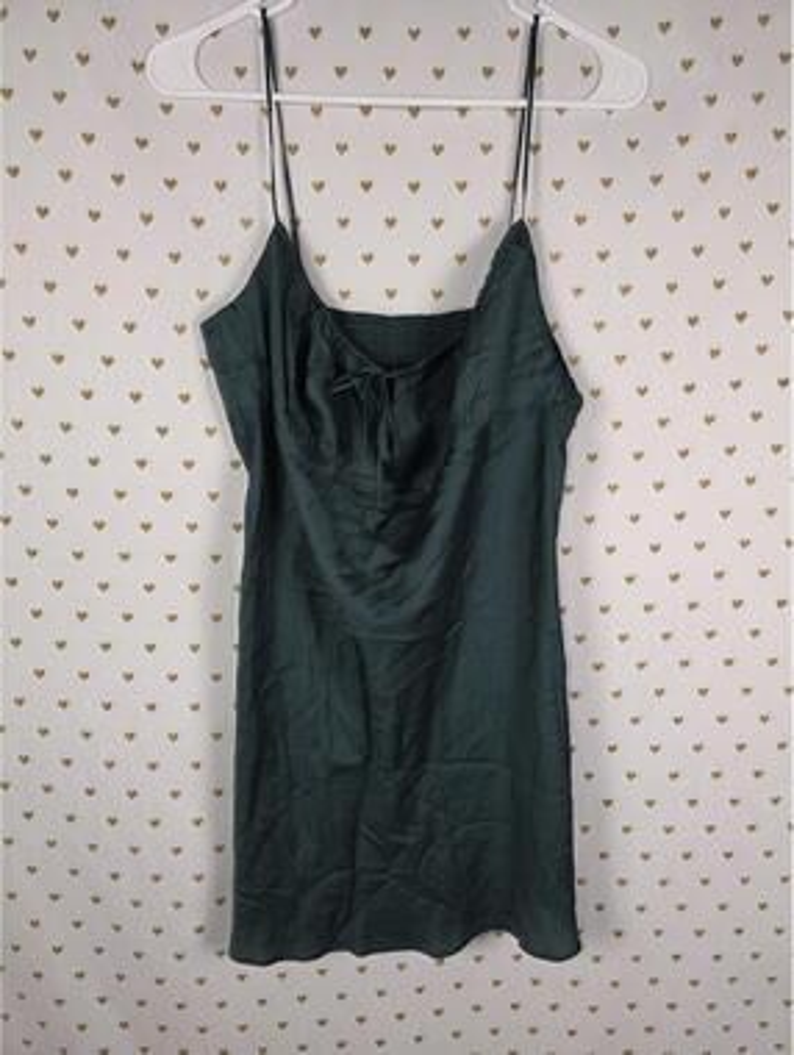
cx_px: 397
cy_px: 528
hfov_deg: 59.0
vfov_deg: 73.9
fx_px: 702
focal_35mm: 23
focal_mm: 6.3
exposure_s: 1/180
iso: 160
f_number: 1.7
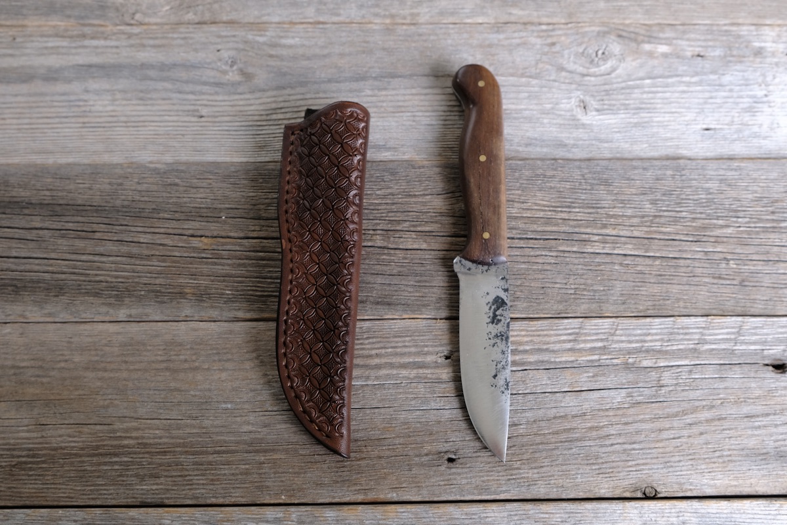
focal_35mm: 27
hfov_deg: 67.4
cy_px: 262
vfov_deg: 47.9
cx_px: 394
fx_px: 590
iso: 200
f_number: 4
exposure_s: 1/17
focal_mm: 18
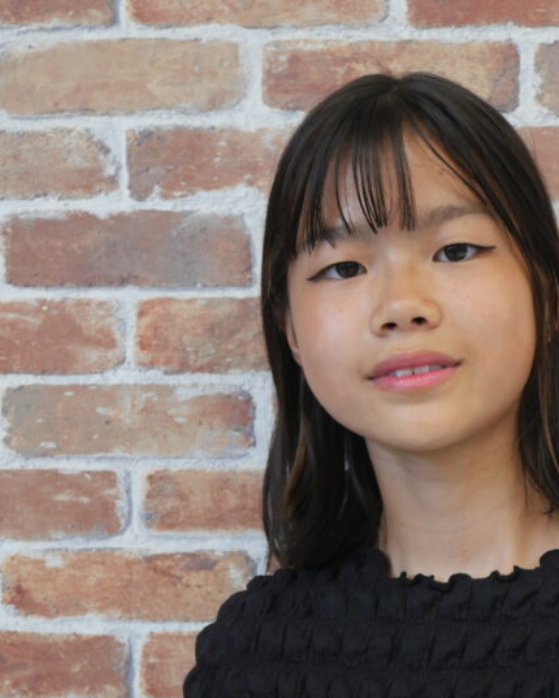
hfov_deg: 22.5
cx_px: 460
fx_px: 1385
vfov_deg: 27.9
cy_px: 520
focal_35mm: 67
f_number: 4.2
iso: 500
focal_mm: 18
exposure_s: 1/60
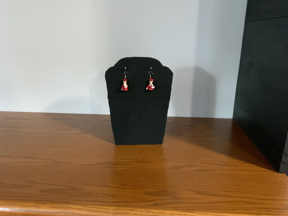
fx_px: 241
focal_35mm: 29
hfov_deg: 61.7
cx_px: 144
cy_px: 108
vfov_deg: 48.2
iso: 400
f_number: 1.8
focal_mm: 3
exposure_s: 1/30
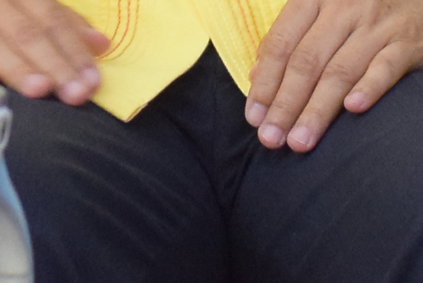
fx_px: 6349
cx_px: 180
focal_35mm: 540
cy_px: -707
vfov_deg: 2.5
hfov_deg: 3.8
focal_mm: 50
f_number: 3.2
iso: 2000
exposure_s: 1/50
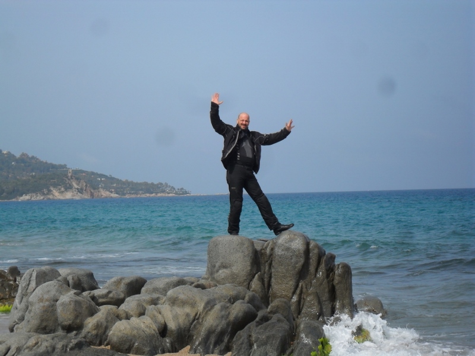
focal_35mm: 108
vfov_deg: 13.7
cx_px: 238
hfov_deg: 18.2
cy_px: 178
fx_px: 1482
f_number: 5
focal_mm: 19.6
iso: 100
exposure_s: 1/1000
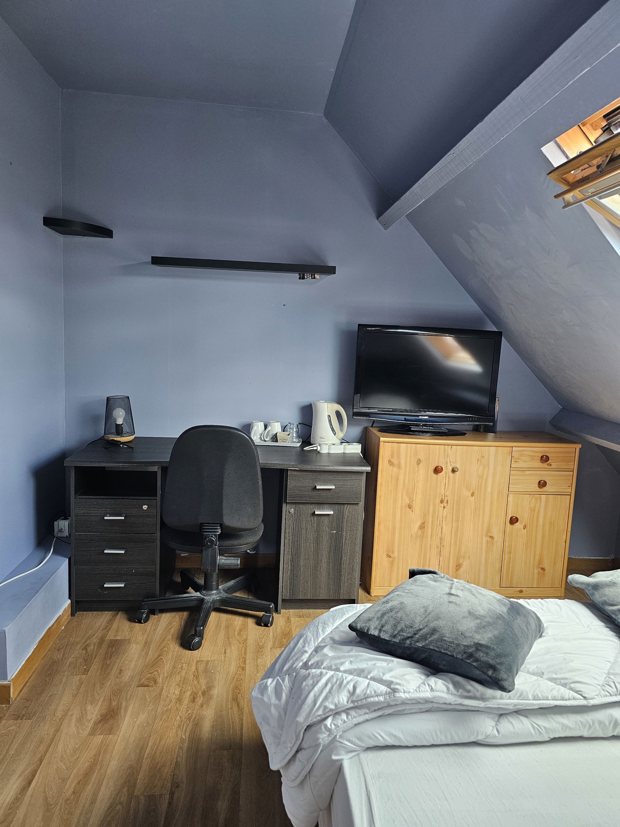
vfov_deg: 73.9
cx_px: 310
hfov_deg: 58.9
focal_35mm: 23
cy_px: 414
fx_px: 549
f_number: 1.7
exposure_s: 1/142
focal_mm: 6.3
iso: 250
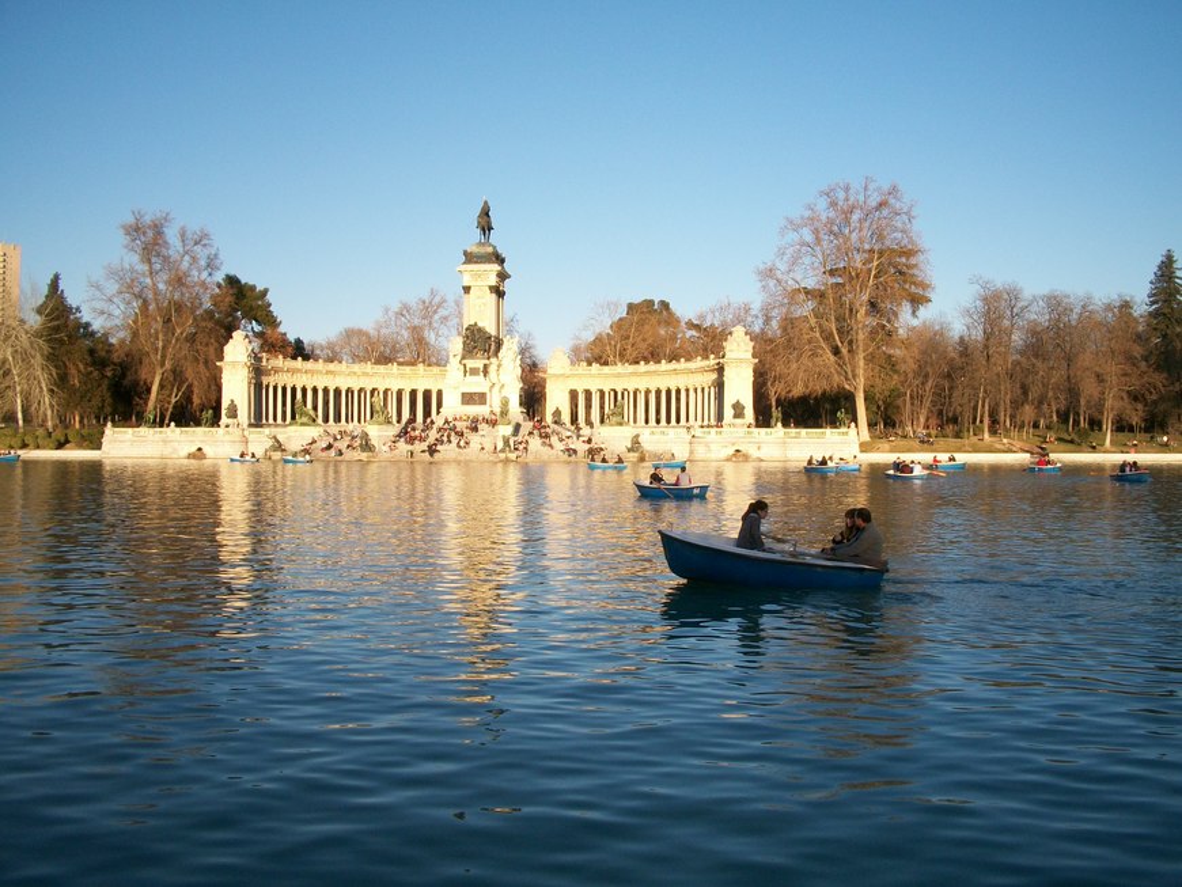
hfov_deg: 52.6
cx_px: 591
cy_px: 444
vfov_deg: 40.7
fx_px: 1195
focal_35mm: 35
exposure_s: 1/250
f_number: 5.6
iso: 80
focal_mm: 6.3
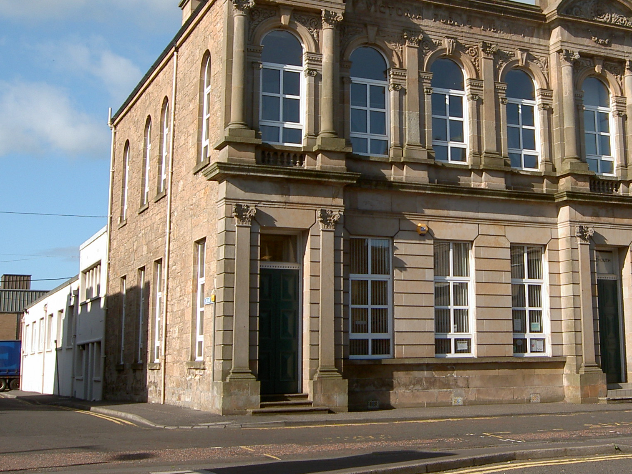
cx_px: 413
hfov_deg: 37.2
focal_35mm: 51
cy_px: 160
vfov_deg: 28.4
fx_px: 931
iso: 50
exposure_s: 1/320
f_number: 4.7
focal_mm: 5.6
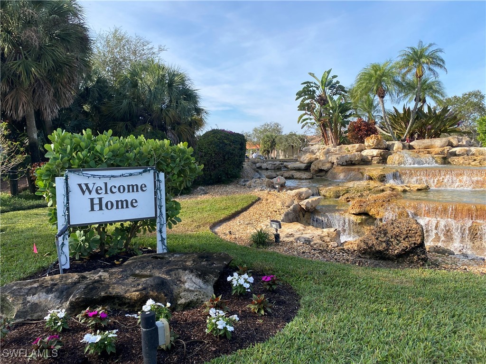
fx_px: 365
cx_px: 243
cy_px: 182
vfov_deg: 53.1
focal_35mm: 26
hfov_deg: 67.3
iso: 32
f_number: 1.8
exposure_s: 1/1464
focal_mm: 4.25
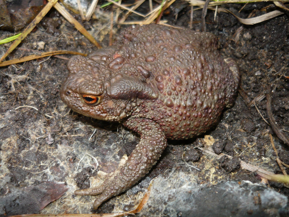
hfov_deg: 55.4
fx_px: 276
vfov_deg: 42.9
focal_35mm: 33
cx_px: 144
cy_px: 108
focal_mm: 5.5
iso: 100
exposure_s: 1/30
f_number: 2.8
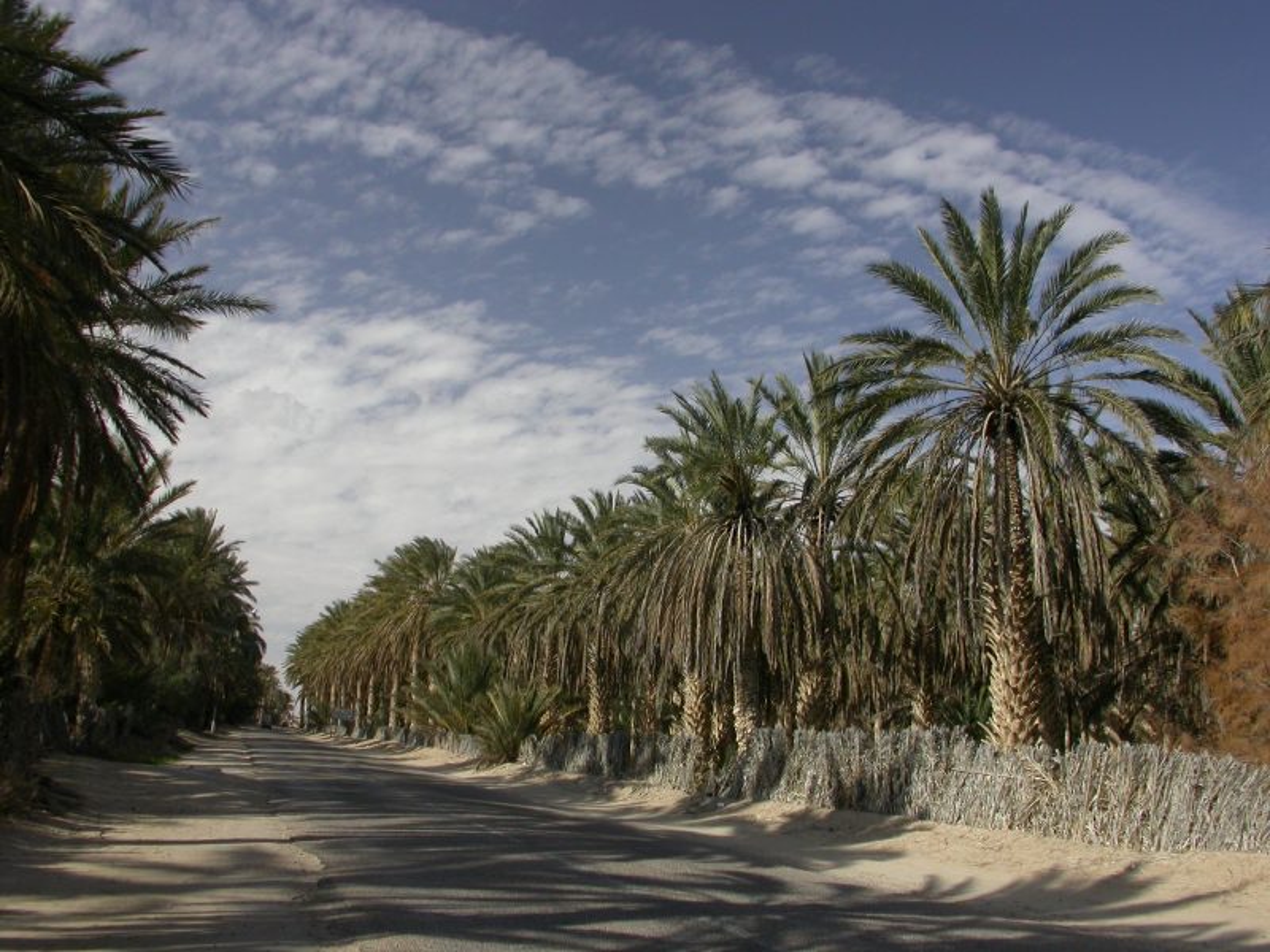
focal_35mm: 50
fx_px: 1834
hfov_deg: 38.2
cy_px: 476
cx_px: 635
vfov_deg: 29.1
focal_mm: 10.4
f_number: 5.2
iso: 100
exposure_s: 1/204
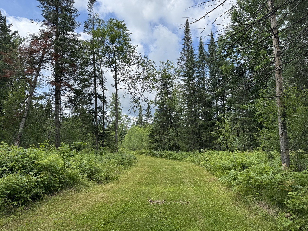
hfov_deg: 71.6
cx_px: 154
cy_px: 116
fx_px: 214
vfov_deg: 56.8
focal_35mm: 24
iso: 80
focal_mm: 6.76
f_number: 1.78
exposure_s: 1/2415
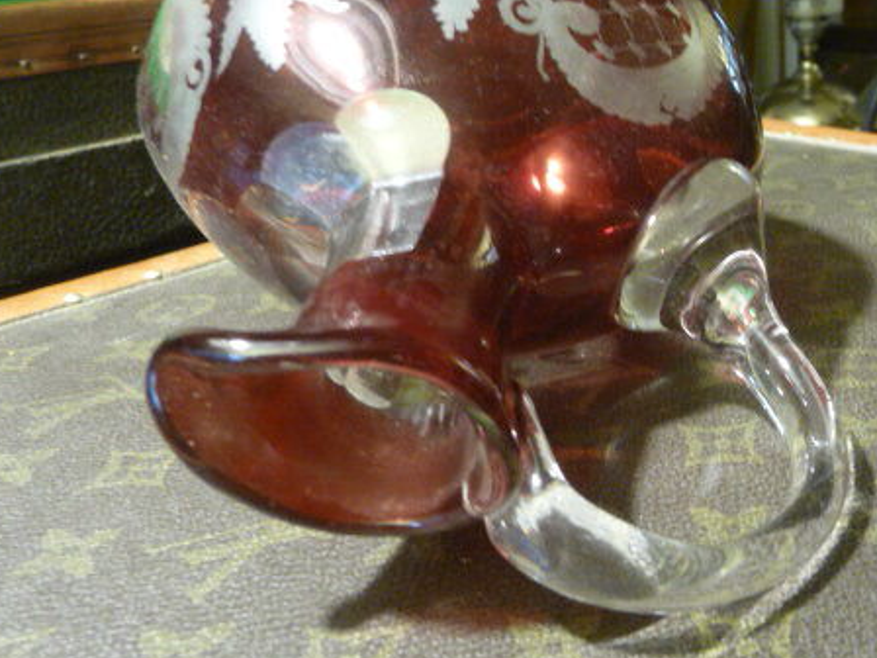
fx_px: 1013
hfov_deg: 45.9
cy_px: 309
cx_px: 597
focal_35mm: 40
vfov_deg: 35.9
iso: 400
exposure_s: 1/8
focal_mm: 4.7
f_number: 3.3
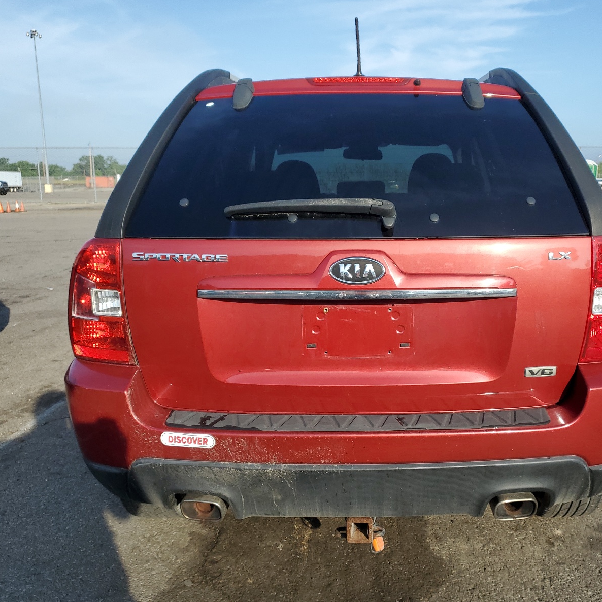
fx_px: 610
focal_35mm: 31
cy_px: 302
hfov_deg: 52.2
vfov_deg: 52.5
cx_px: 356
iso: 50
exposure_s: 1/2000
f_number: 1.5
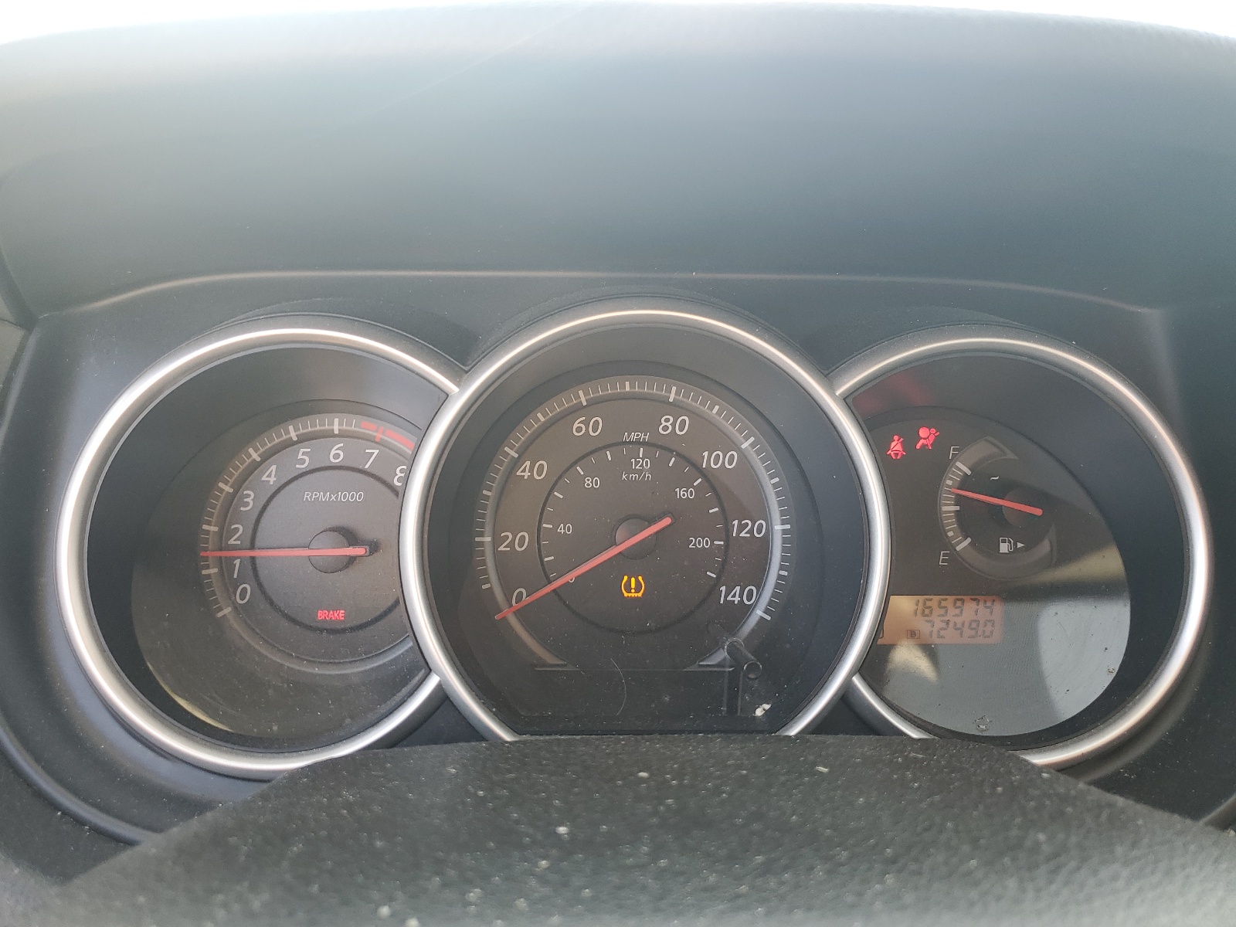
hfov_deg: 67.3
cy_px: 464
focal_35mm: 26
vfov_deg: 53.1
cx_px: 618
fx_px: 928
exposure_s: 1/120
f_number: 1.5
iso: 50
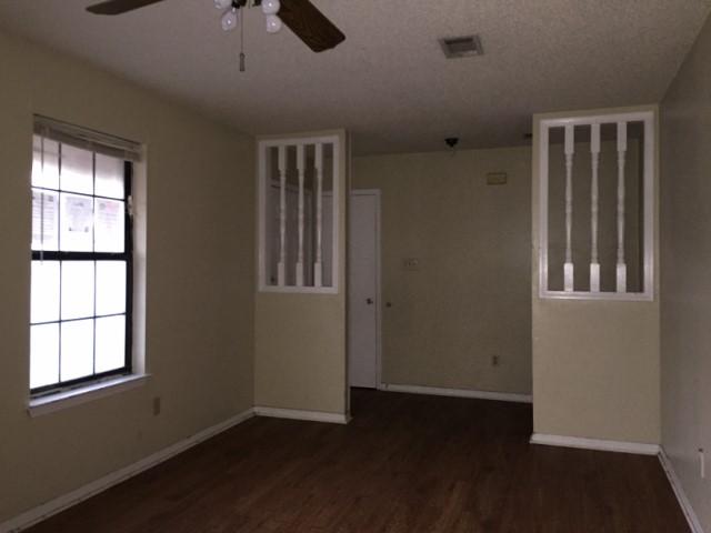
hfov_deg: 61.7
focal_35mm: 29
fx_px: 596
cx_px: 356
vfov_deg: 48.2
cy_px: 266
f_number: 2.2
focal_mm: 4.15
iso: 320
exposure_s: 1/16
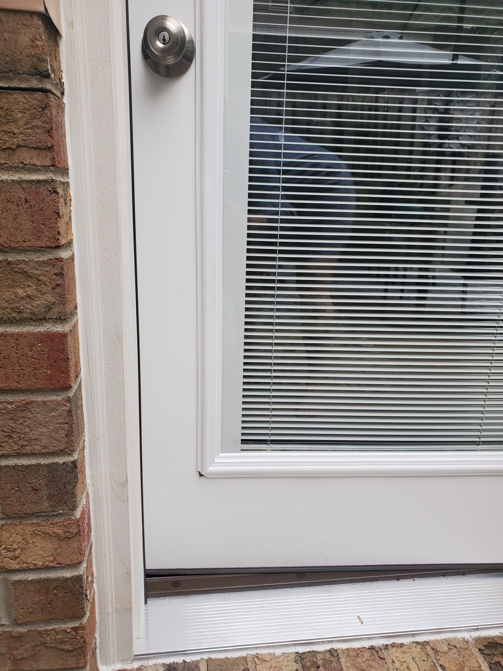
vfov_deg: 67.3
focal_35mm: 26
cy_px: 336
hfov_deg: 53.1
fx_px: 504
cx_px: 252
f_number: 2.4
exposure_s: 1/120
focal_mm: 4.3
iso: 64
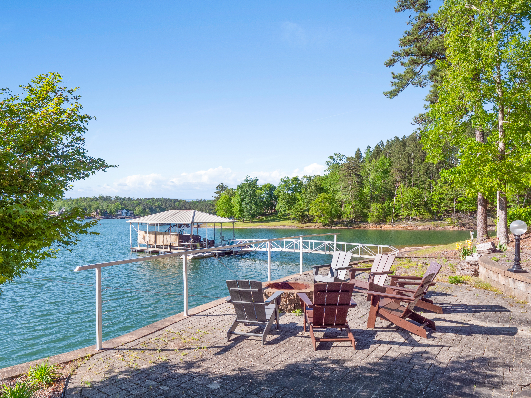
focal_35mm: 22
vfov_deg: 60.6
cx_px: 252
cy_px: 238
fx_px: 337
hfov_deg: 76.3
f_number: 5.6
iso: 200
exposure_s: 1/640
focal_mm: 8
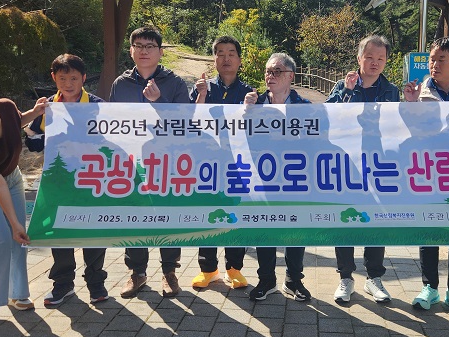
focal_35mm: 41
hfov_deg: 45.3
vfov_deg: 35.1
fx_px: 532
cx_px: 284
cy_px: 148
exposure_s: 1/973
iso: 20
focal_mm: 5.4
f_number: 1.8
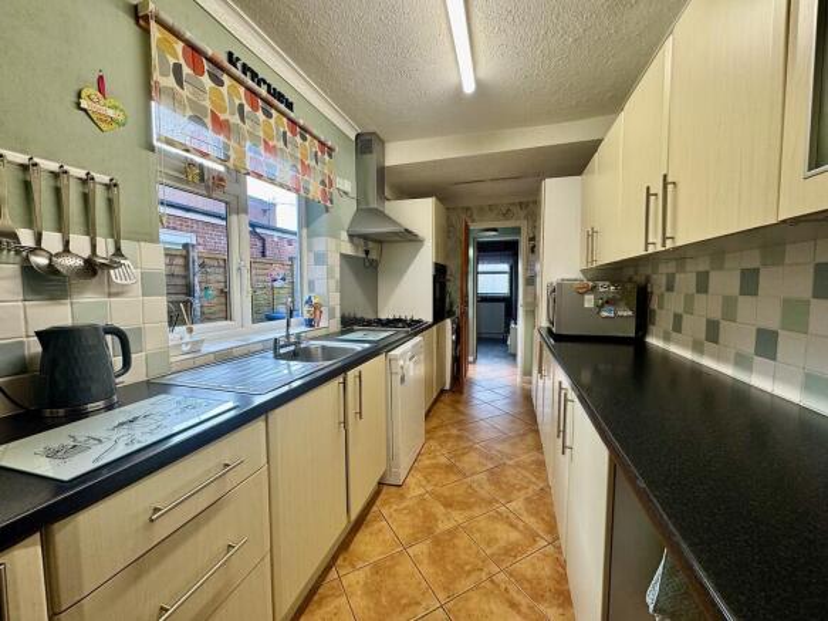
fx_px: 335
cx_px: 414
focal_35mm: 14
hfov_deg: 102.1
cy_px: 310
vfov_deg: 85.7
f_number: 2.2
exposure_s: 1/100
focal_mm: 2.22
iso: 100
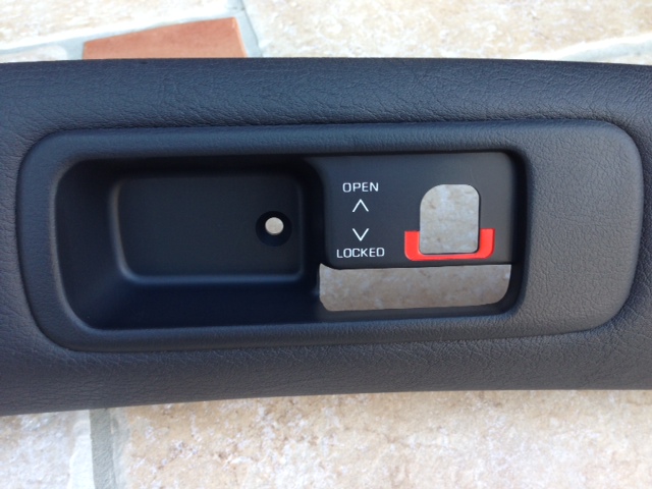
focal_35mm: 33
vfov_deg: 42.9
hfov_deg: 55.4
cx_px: 326
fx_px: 622
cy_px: 244
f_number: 2.4
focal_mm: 4.12
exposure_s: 1/24
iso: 50
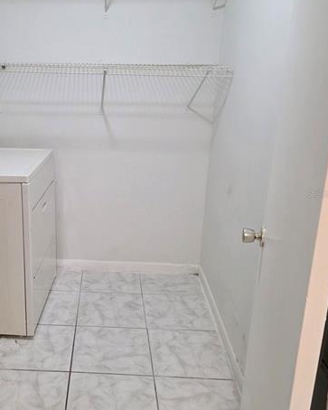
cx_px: 88
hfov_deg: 38.3
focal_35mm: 38
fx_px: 461
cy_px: 193
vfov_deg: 47.9
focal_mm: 6.3
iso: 500
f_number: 1.7
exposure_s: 1/120
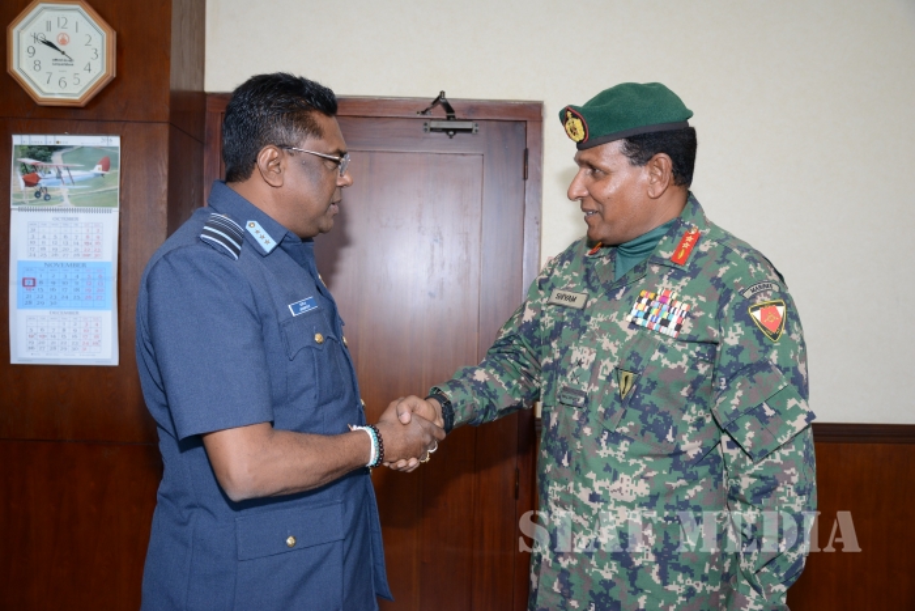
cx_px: 458
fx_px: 864
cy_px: 306
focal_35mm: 34
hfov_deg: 55.8
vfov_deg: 38.9
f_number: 6.3
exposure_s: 1/125
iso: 1250
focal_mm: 34
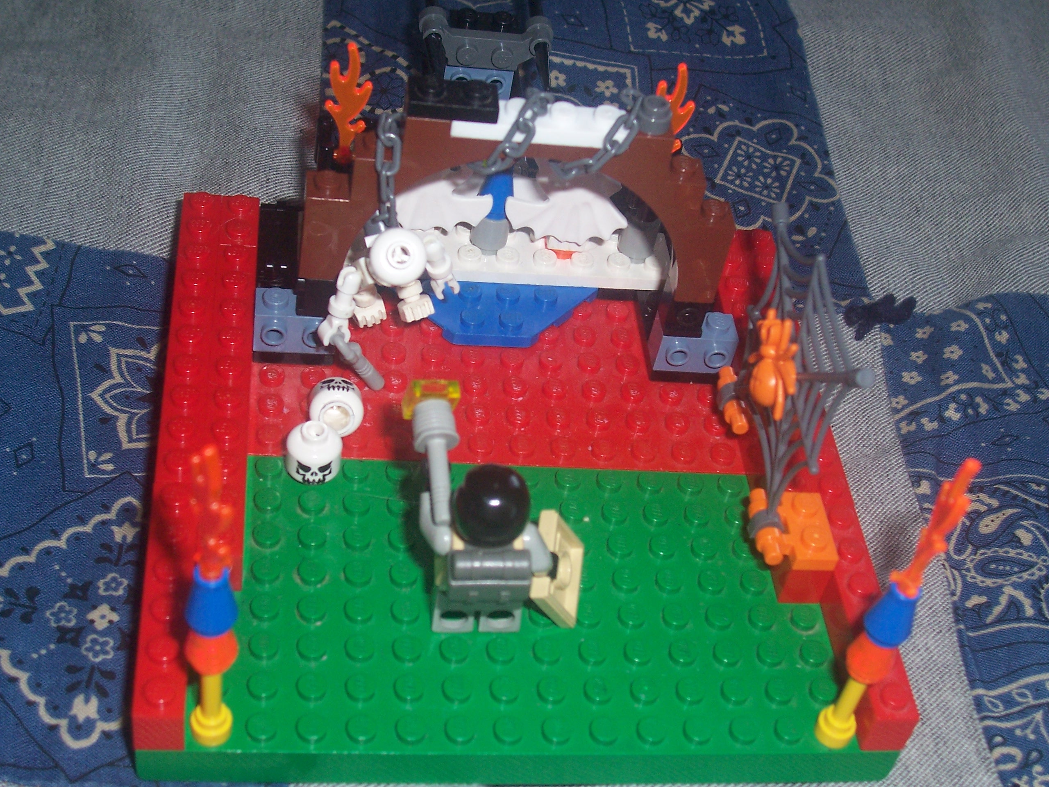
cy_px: 394
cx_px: 524
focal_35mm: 53
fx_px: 1606
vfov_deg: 27.5
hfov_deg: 36.2
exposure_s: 1/60
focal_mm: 8.6
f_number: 3.4
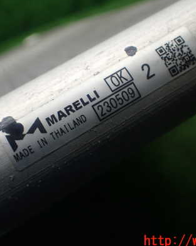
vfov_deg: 41.1
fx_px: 326
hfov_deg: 33.4
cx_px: 97
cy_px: 107
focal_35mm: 45
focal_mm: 5.4
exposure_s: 1/125
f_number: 2.3
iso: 250
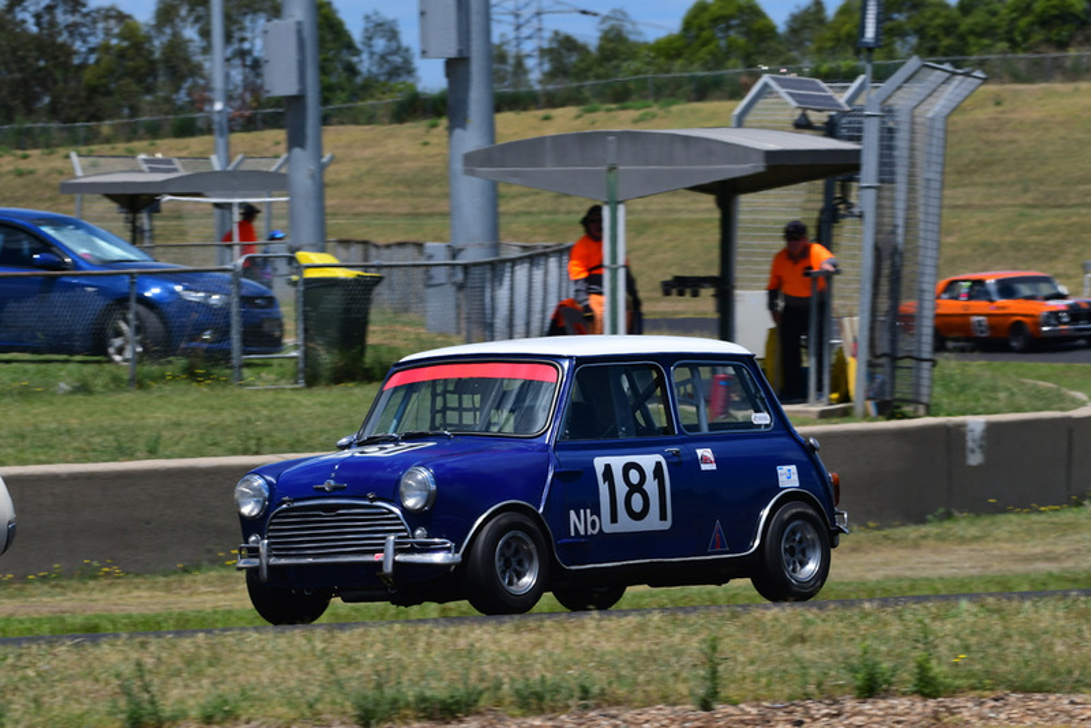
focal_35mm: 300
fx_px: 9094
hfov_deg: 6.9
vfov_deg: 4.6
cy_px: 364
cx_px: 546
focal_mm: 200
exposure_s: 1/640
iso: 200
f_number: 10
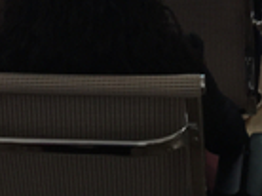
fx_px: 876
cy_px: -169
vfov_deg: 11.7
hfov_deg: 16.9
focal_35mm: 116
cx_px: 207
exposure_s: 1/50
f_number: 2.2
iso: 40
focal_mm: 4.15
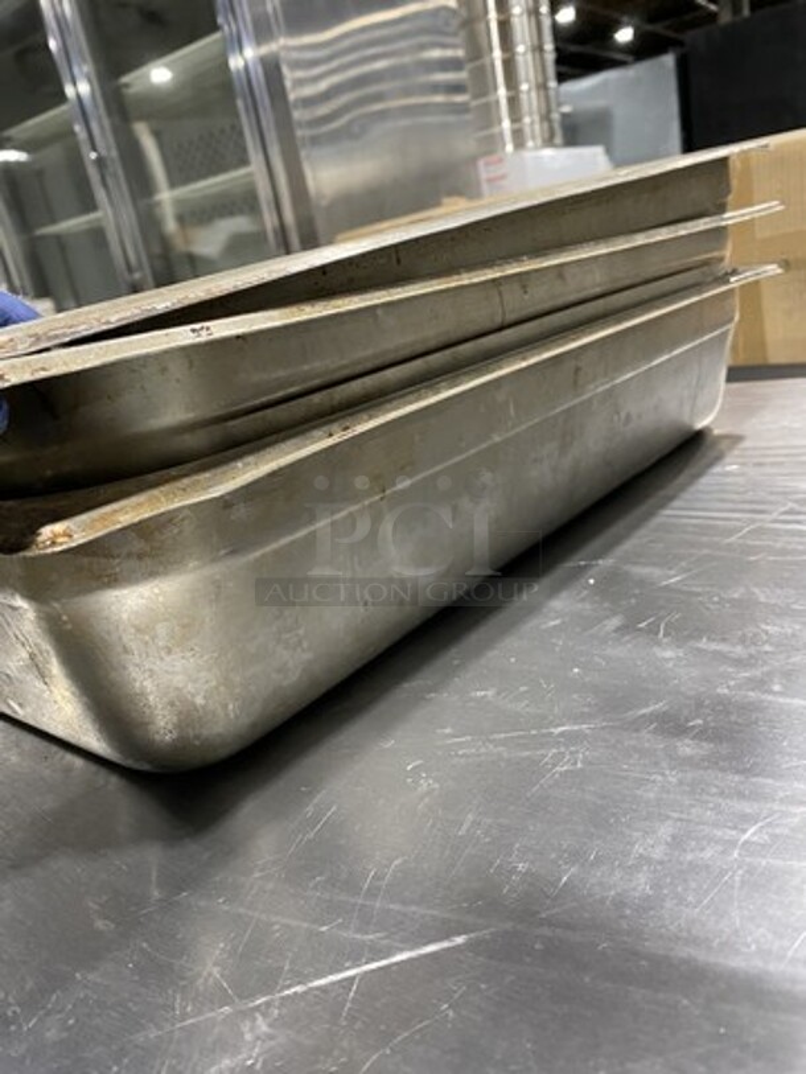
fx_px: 807
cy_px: 537
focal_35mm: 26
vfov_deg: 67.3
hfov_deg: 53.1
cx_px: 403
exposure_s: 1/60
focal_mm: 4.25
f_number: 1.8
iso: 320
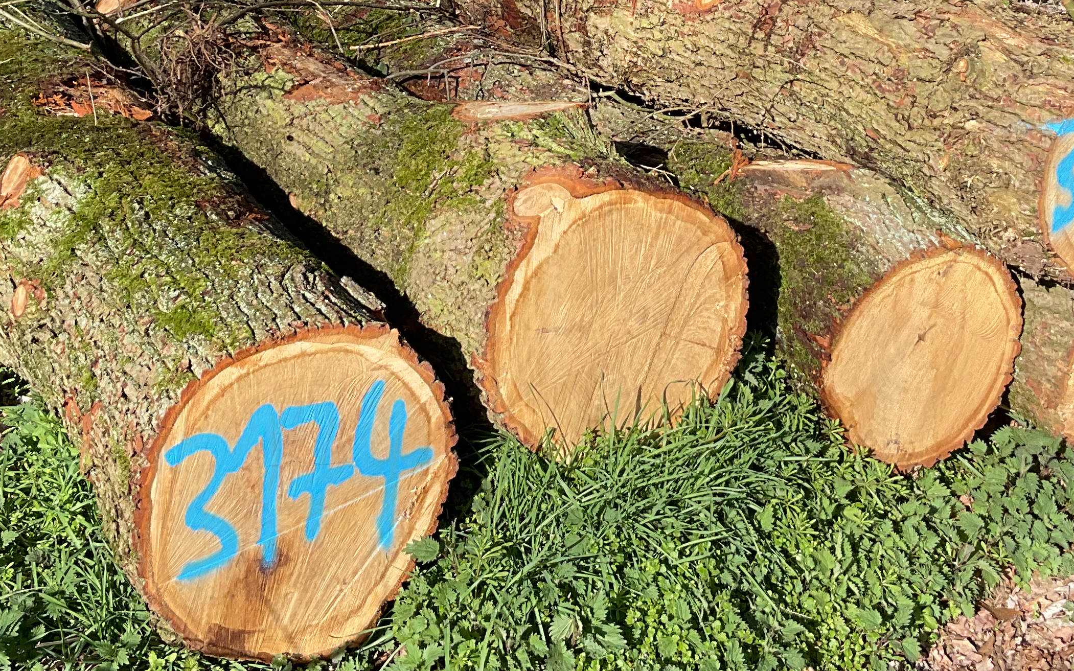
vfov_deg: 21.4
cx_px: 552
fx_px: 1727
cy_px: 44
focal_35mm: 59
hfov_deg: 34.5
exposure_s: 1/770
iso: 16
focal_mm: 3
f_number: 1.8
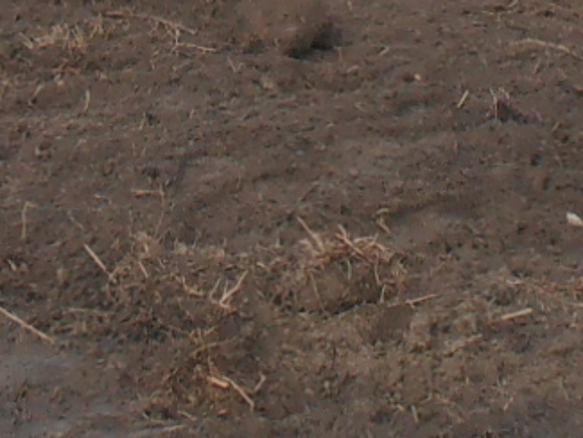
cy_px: -729
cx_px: 185
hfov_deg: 8.5
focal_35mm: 233
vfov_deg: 6.0
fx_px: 3926
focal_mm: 6.61
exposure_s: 1/250
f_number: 3.9
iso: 80
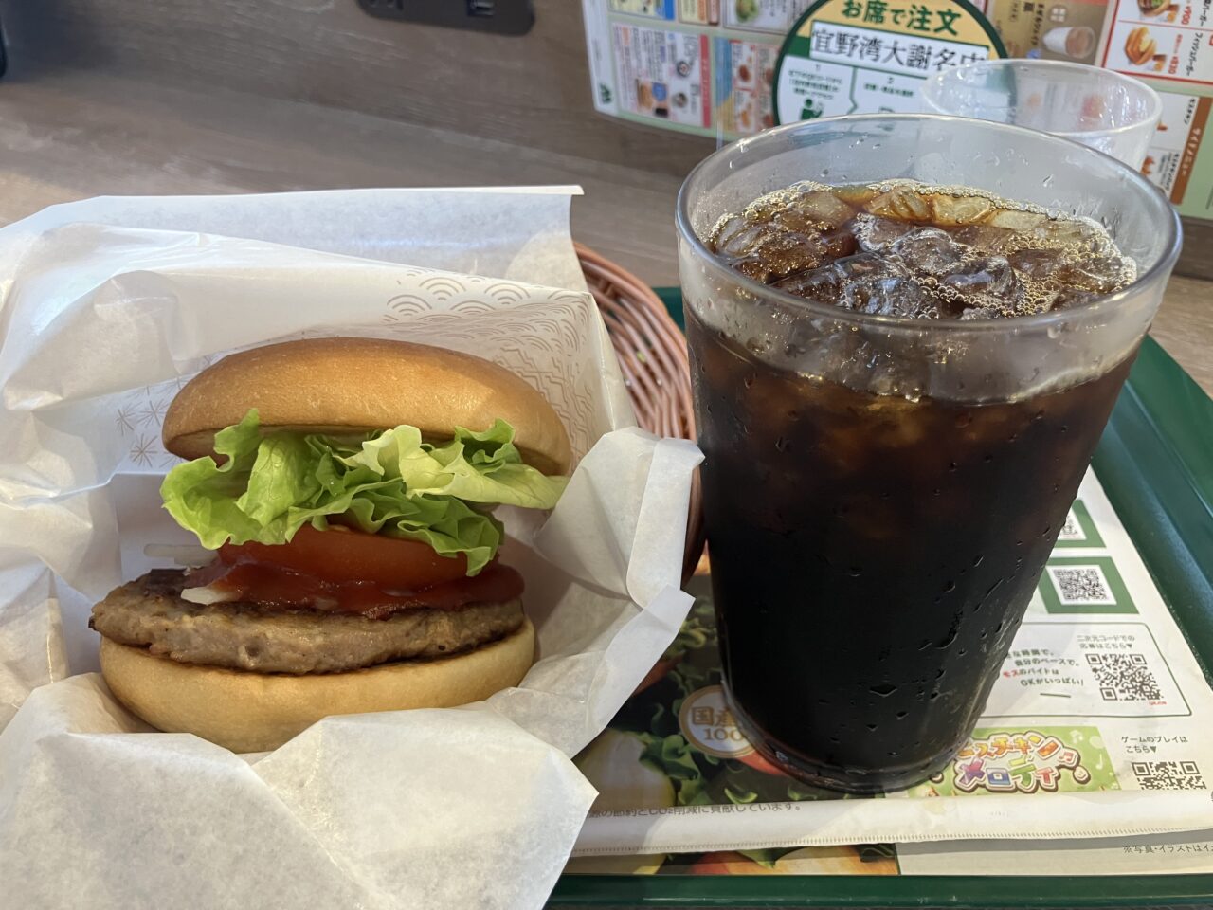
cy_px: 455
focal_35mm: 28
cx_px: 606
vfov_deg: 49.7
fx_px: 981
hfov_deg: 63.4
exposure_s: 1/60
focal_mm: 3.99
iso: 100
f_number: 1.8
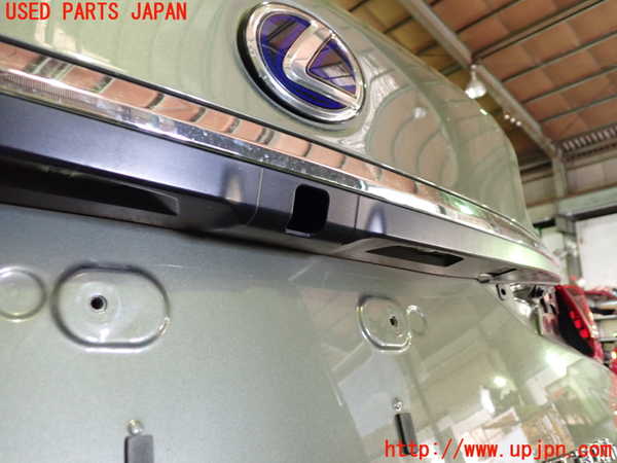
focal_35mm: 30
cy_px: 232
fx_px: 535
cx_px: 308
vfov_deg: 46.8
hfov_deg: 60.0
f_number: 2.3
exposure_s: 1/30
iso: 800
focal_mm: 5.4
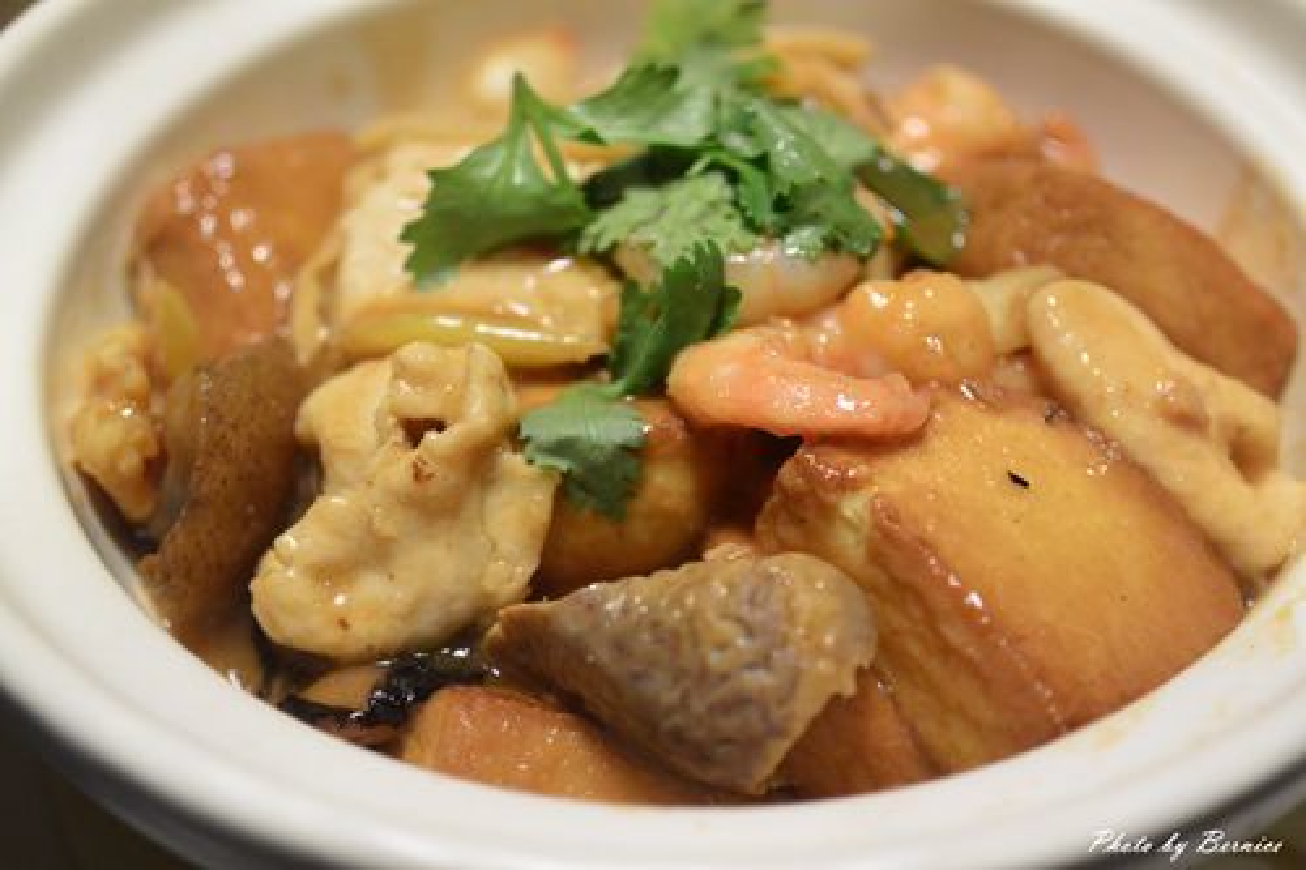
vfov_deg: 27.5
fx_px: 1777
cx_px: 653
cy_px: 435
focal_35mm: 49
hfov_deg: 40.4
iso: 400
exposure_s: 1/250
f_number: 2
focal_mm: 18.5
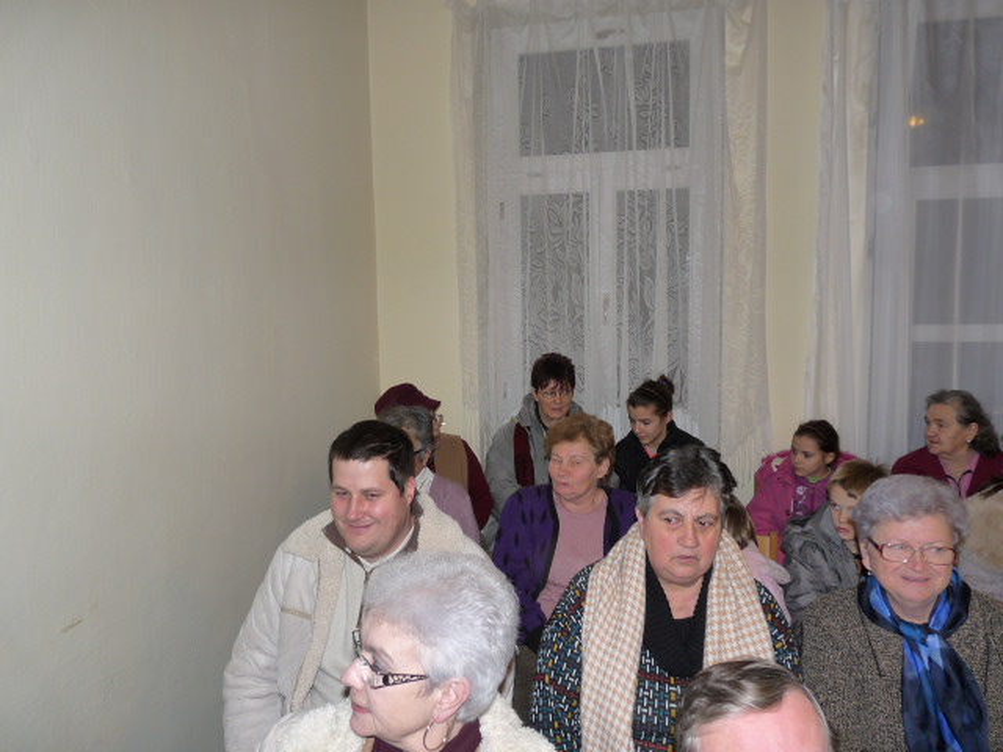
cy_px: 376
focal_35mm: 27
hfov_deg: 65.3
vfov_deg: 51.4
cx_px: 502
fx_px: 782
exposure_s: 1/60
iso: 160
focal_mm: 4.8
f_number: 2.8
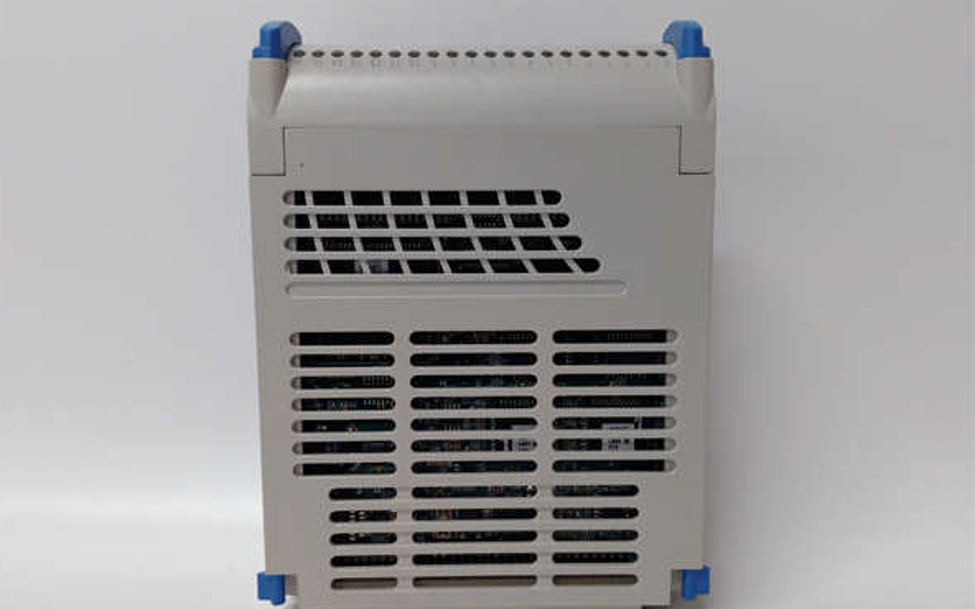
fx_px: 771
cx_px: 483
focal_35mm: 29
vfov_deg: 43.1
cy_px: 323
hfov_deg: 64.6
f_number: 2
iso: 199
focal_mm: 3.79
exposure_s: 1/33
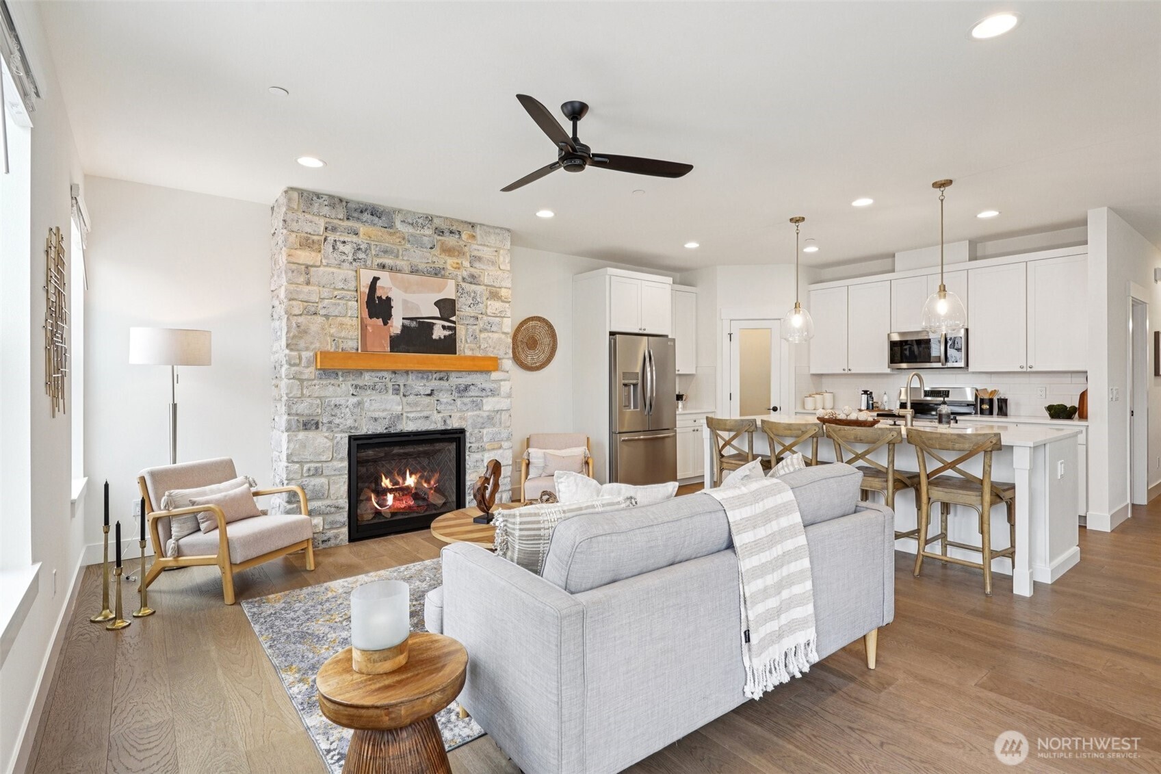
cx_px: 580
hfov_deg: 93.3
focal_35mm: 17
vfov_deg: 70.4
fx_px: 548
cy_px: 387
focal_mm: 17
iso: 400
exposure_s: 1/30
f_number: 8
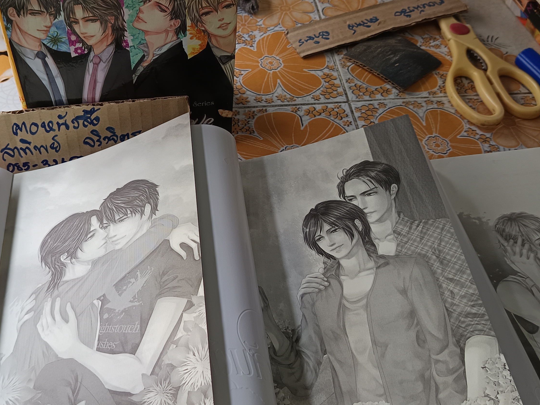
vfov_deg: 33.6
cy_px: 198
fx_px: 671
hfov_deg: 43.5
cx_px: 204
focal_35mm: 43
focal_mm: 5.31
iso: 114
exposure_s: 1/50
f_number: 1.7
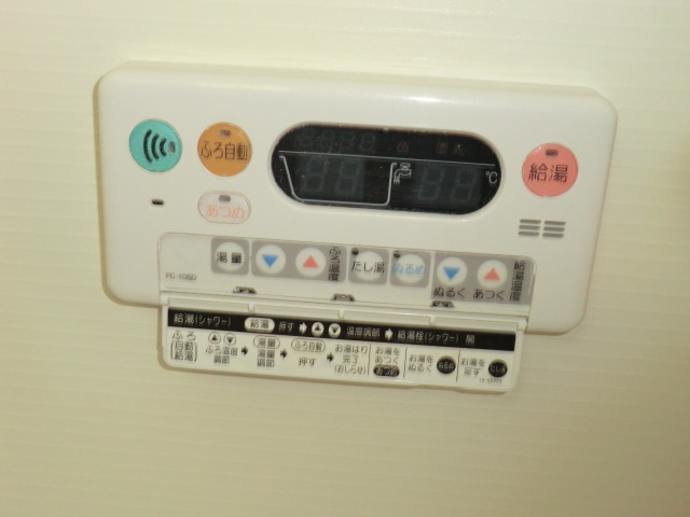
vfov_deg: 36.0
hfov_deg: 46.8
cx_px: 345
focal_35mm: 40
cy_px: 258
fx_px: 797
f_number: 3.8
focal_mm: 7.1
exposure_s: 1/20
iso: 400
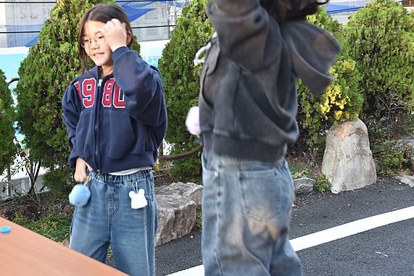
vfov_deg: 19.4
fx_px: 805
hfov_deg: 28.8
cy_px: 91
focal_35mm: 70
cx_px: 162
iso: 400
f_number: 5.6
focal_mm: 50
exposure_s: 1/50
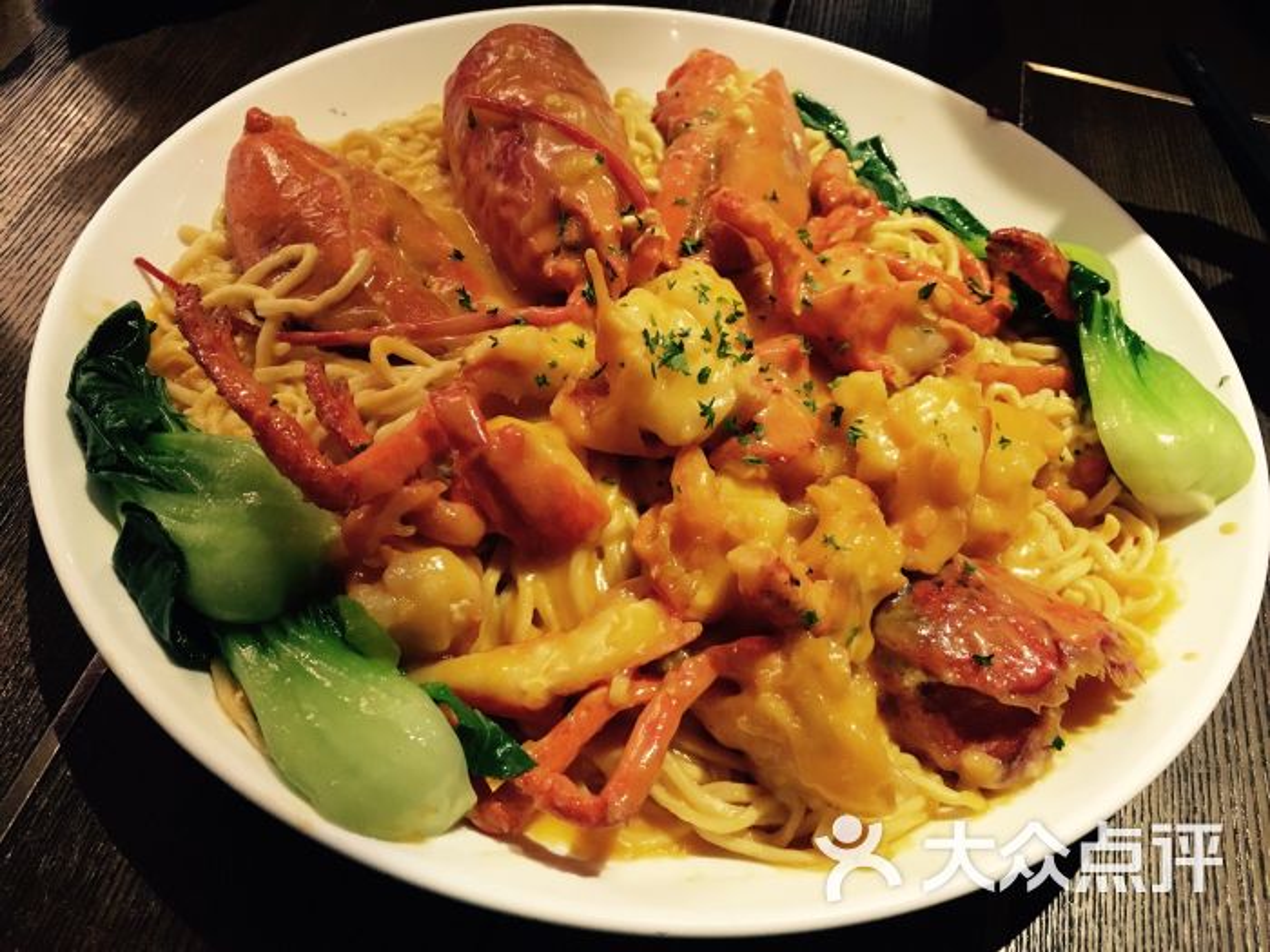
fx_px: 1064
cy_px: 476
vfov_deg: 48.2
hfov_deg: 61.7
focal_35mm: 29
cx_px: 635
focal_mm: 4.15
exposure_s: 1/25
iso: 200
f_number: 2.2
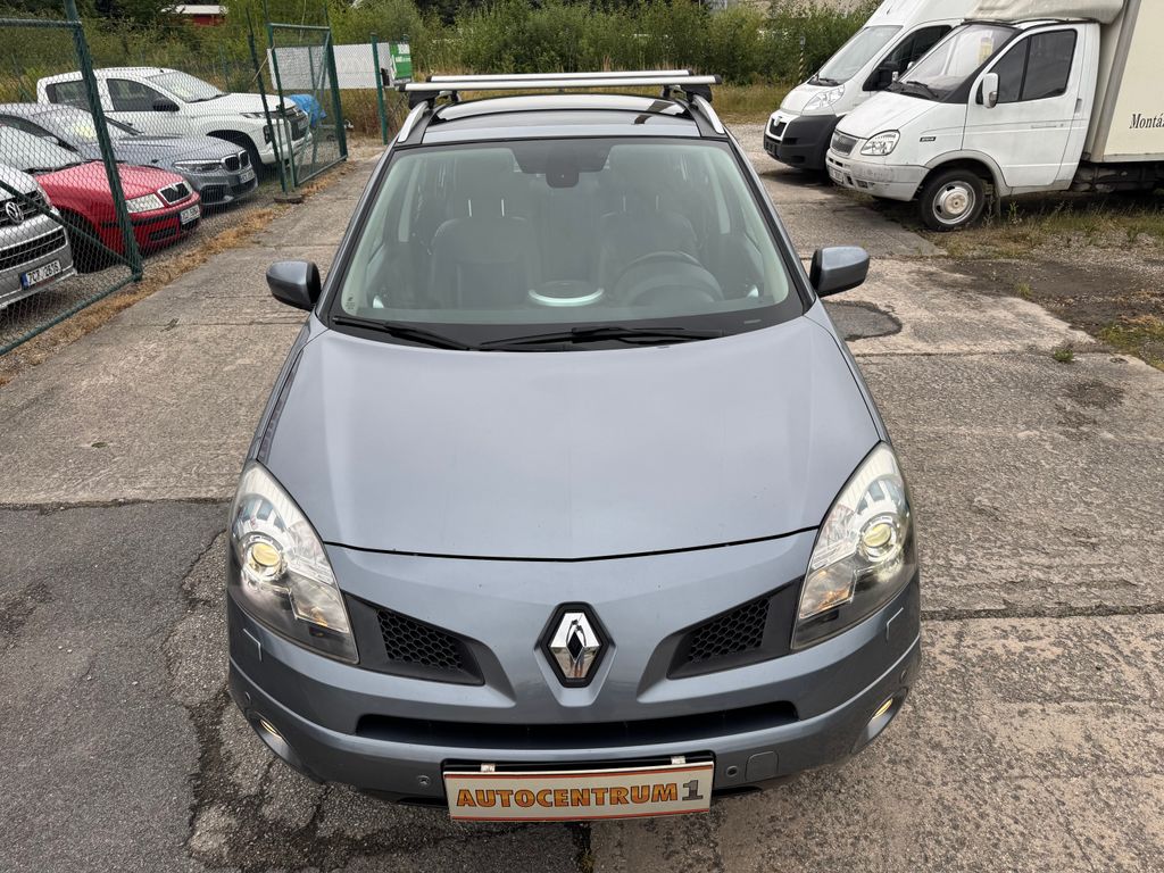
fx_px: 807
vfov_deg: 56.8
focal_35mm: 24
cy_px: 436
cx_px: 582
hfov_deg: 71.6
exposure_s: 1/593
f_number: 1.78
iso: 80
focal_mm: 6.76
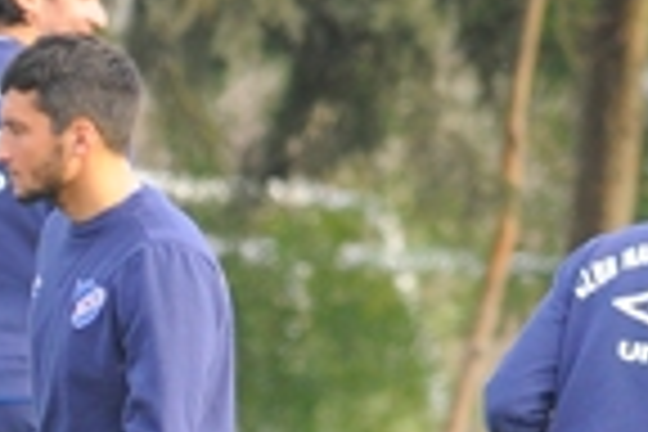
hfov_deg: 0.8
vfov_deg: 0.6
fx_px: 44852
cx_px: -585
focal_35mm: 2492
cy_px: 592
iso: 500
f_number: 5.6
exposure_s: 1/320
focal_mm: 300
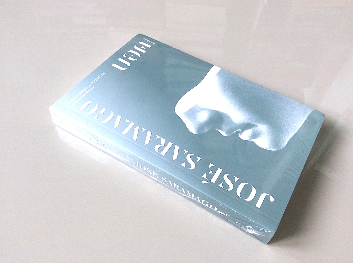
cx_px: 176
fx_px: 326
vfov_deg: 44.1
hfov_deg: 56.9
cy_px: 132
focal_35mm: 32
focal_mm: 3.3
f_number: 2.4
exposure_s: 1/100
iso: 50
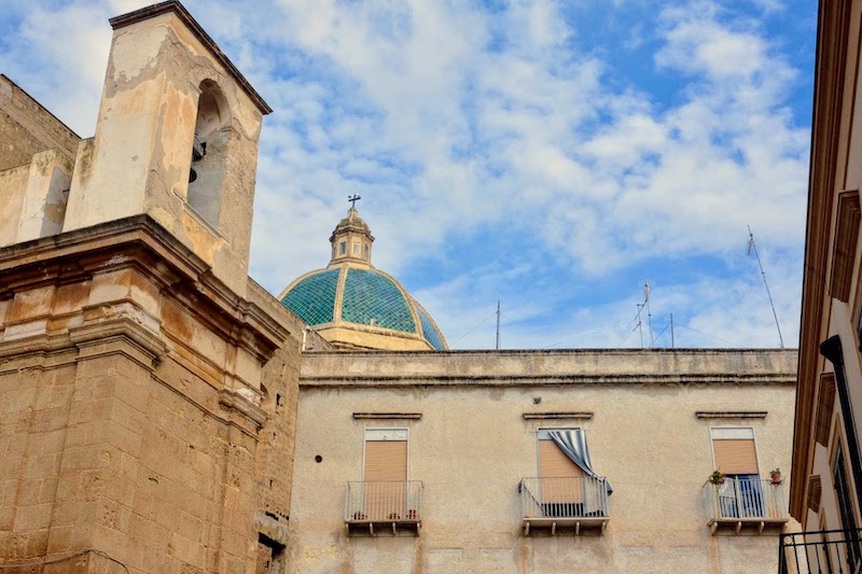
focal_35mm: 41
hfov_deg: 47.4
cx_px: 431
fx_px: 981
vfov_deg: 32.6
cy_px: 287
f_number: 14
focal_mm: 27
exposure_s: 1/750
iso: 800
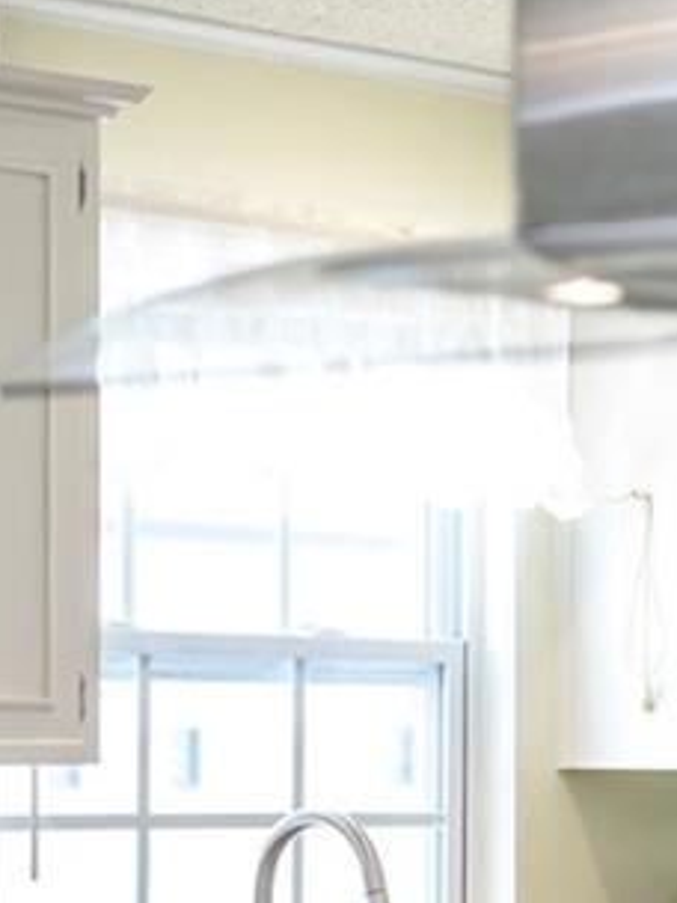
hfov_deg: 9.0
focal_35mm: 162
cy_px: 760
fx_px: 4224
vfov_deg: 12.1
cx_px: 938
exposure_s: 1/250
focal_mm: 50
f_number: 1.8
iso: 320
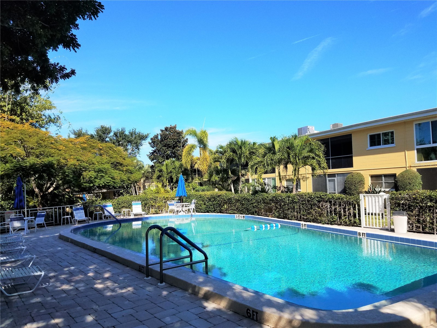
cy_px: 164
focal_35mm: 26
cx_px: 218
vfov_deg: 53.1
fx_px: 328
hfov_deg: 67.3
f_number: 1.7
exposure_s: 1/2012
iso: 40
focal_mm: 4.2
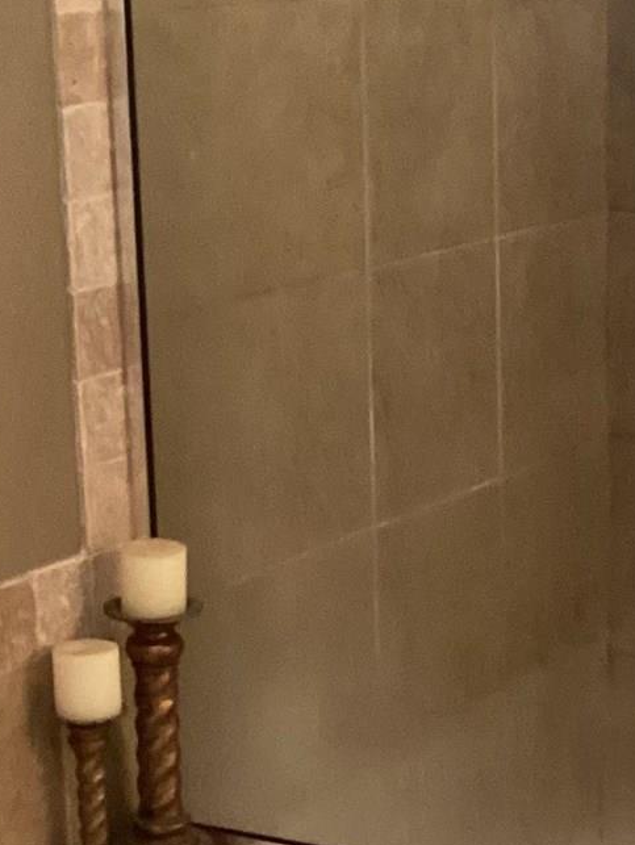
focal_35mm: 111
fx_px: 2712
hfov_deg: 13.4
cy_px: 643
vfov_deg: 17.6
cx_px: 359
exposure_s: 1/30
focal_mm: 3.3
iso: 320
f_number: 2.4
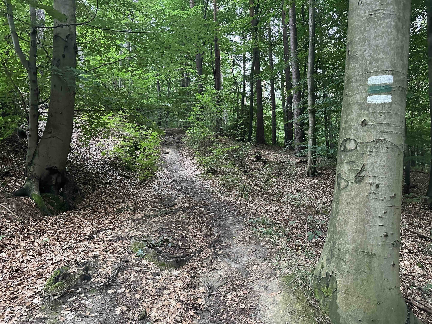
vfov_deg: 56.8
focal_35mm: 24
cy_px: 162
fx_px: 300
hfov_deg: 71.6
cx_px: 216
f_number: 1.78
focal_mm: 6.86
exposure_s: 1/58
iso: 1000
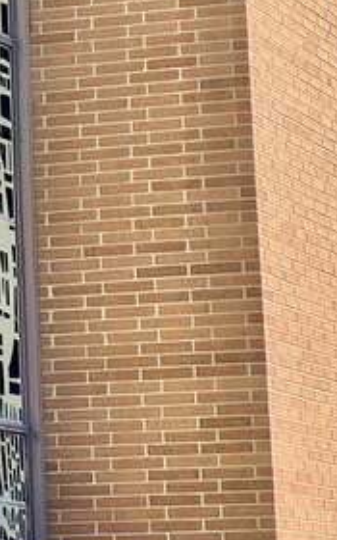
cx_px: -183
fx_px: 3424
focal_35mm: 233
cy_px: -179
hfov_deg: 5.6
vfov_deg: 8.9
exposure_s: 1/171
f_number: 2.8
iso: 25
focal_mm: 9
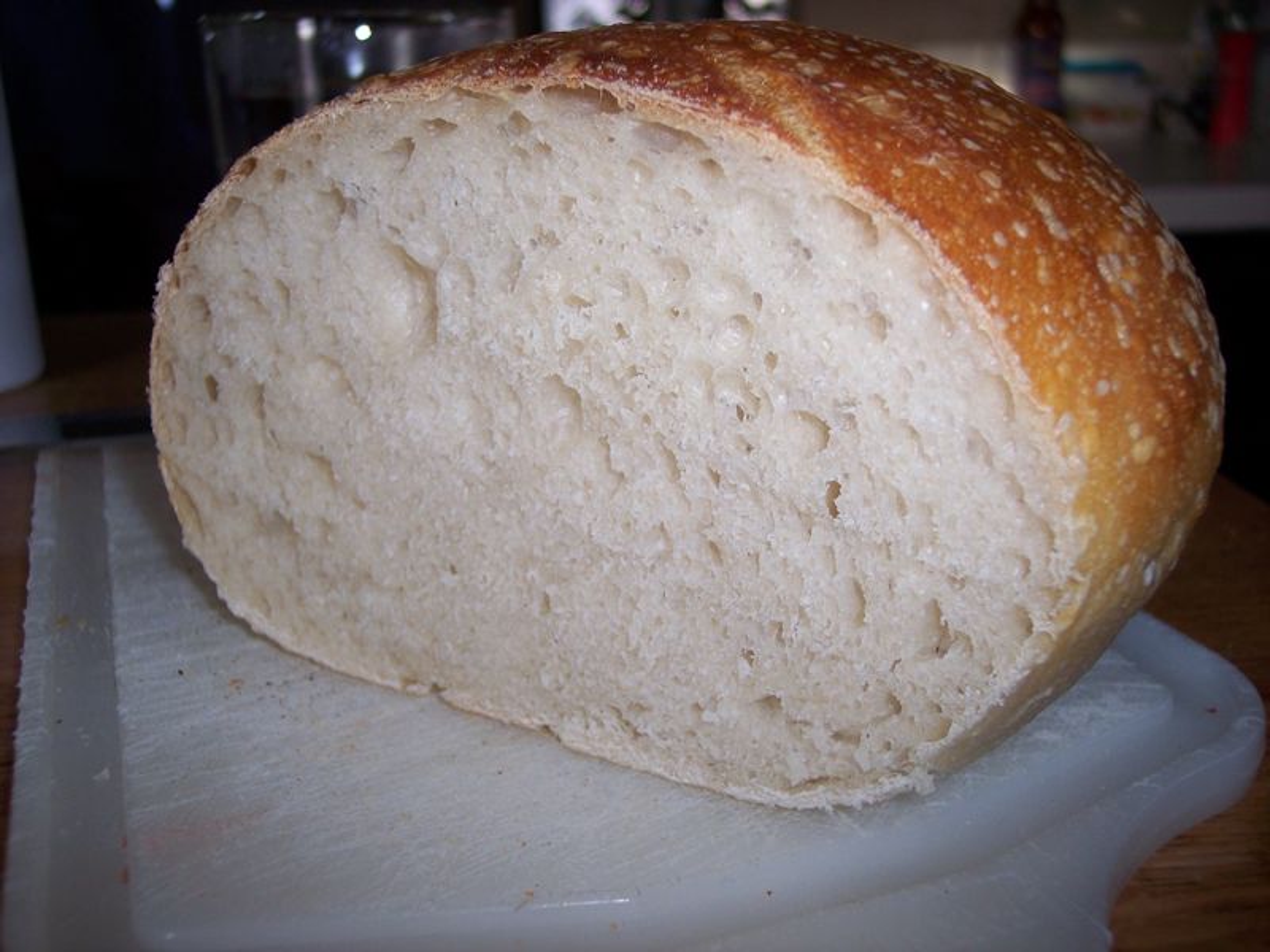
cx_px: 635
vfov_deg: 36.8
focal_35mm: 39
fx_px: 1431
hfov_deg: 47.9
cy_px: 476
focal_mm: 8
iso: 100
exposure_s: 1/60
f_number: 2.8
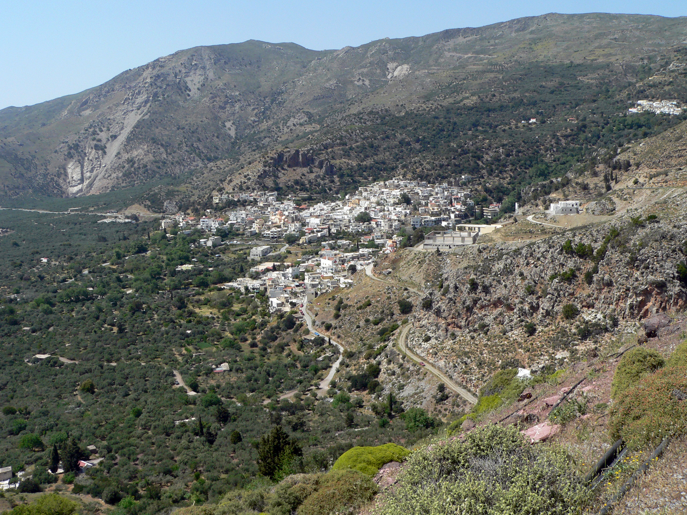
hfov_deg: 51.4
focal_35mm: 36
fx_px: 714
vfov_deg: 39.7
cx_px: 344
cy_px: 258
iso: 100
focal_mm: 6
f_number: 5.6
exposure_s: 1/500
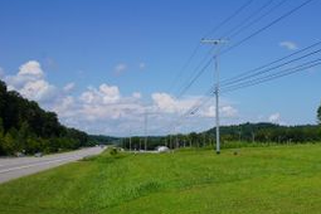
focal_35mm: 47
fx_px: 419
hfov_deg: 38.8
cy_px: 105
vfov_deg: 28.6
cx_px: 293
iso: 100
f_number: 10
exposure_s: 1/250
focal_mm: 16
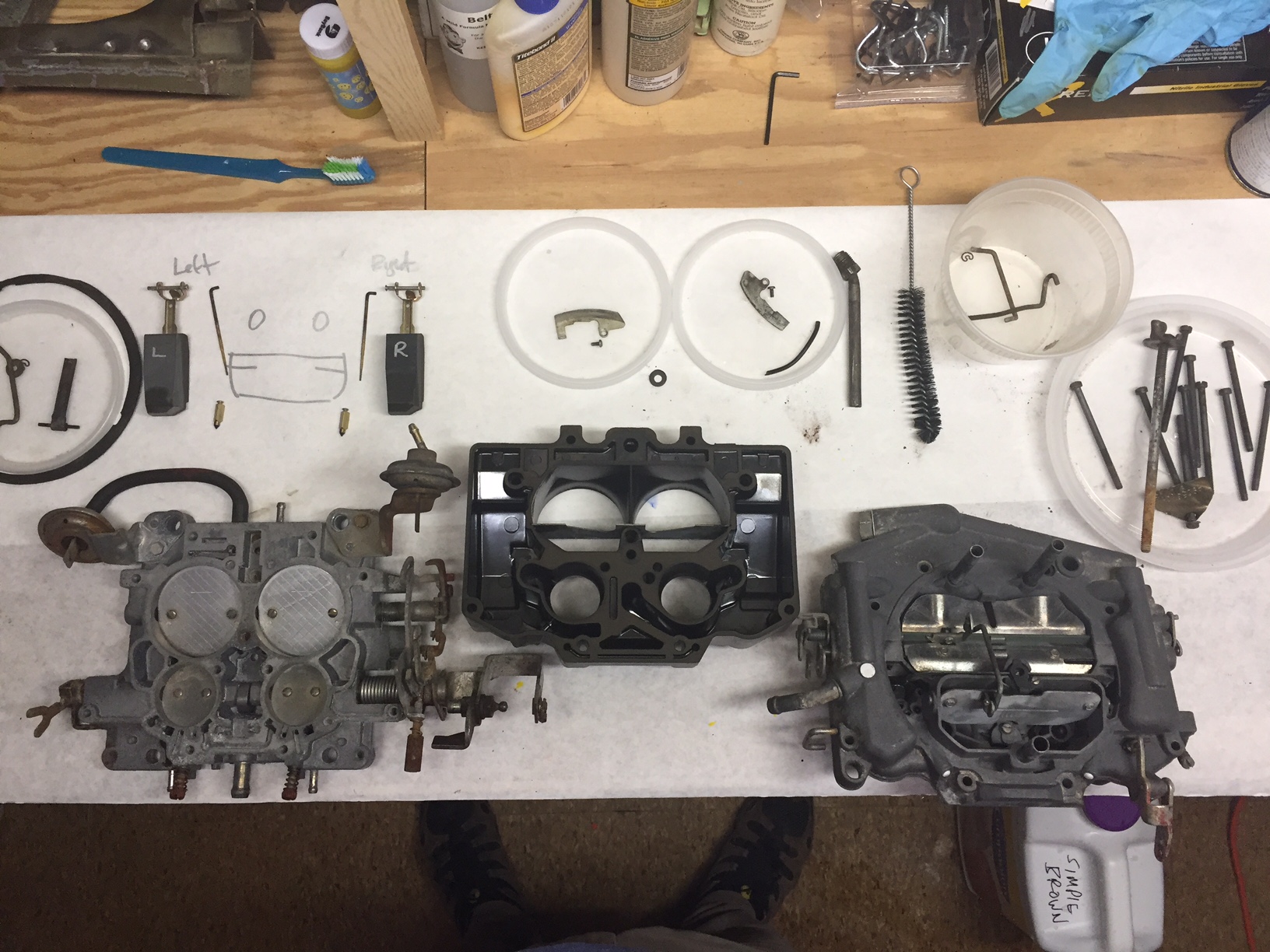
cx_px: 635
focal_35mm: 29
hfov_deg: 61.7
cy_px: 476
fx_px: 1064
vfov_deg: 48.2
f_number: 2.2
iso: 50
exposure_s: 1/30
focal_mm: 4.15
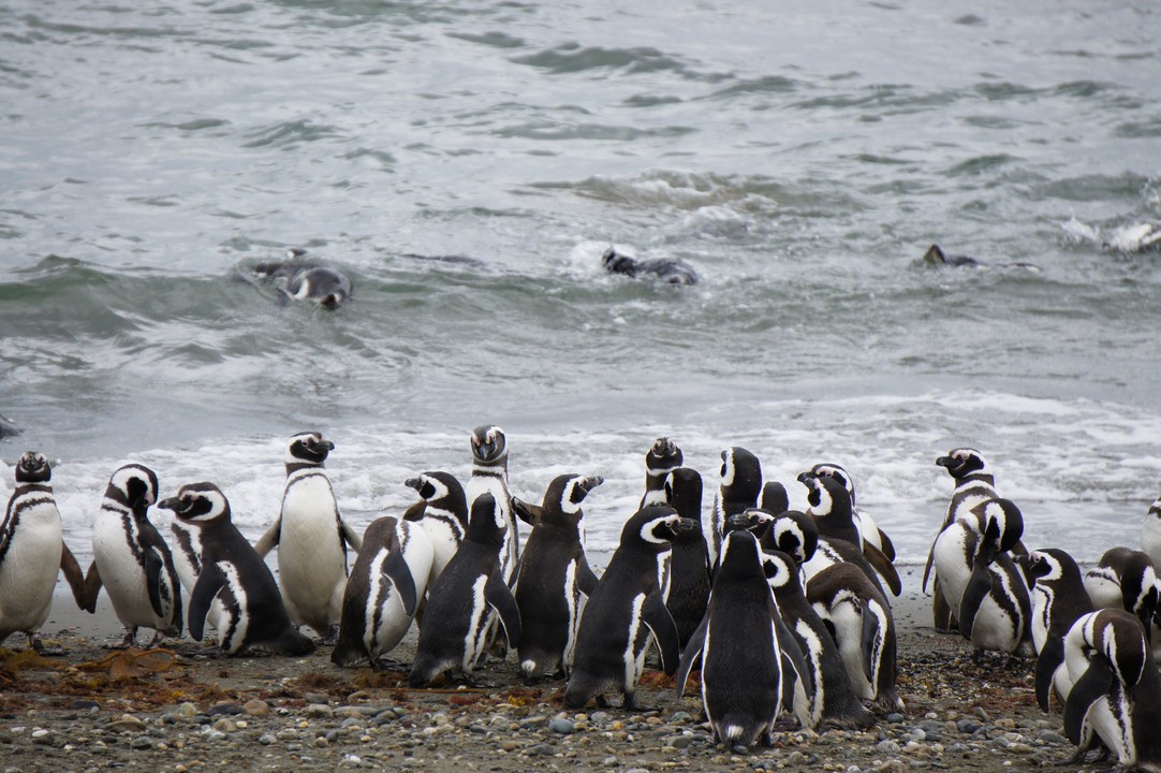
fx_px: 10152
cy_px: 386
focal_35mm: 315
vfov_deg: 4.4
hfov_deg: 6.5
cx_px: 580
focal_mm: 210
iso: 200
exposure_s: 1/400
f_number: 7.1
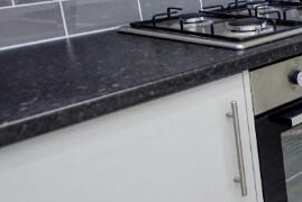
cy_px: 42
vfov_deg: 23.5
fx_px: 479
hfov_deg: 25.3
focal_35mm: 57
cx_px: 466
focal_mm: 10
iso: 100
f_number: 5.6
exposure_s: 1/15
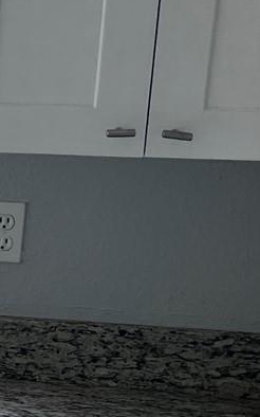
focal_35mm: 112
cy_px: 256
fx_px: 1271
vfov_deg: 18.6
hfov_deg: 9.8
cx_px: -423
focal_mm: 5.7
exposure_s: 1/125
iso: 40
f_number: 1.5
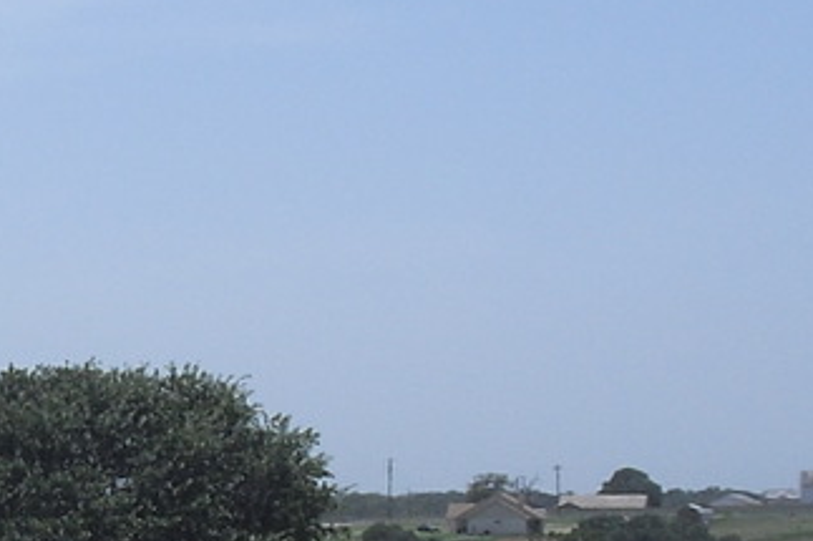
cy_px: 481
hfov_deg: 11.9
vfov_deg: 8.2
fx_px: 3769
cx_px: -259
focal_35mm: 167
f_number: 7.8
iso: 64
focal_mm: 6.3
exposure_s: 1/200
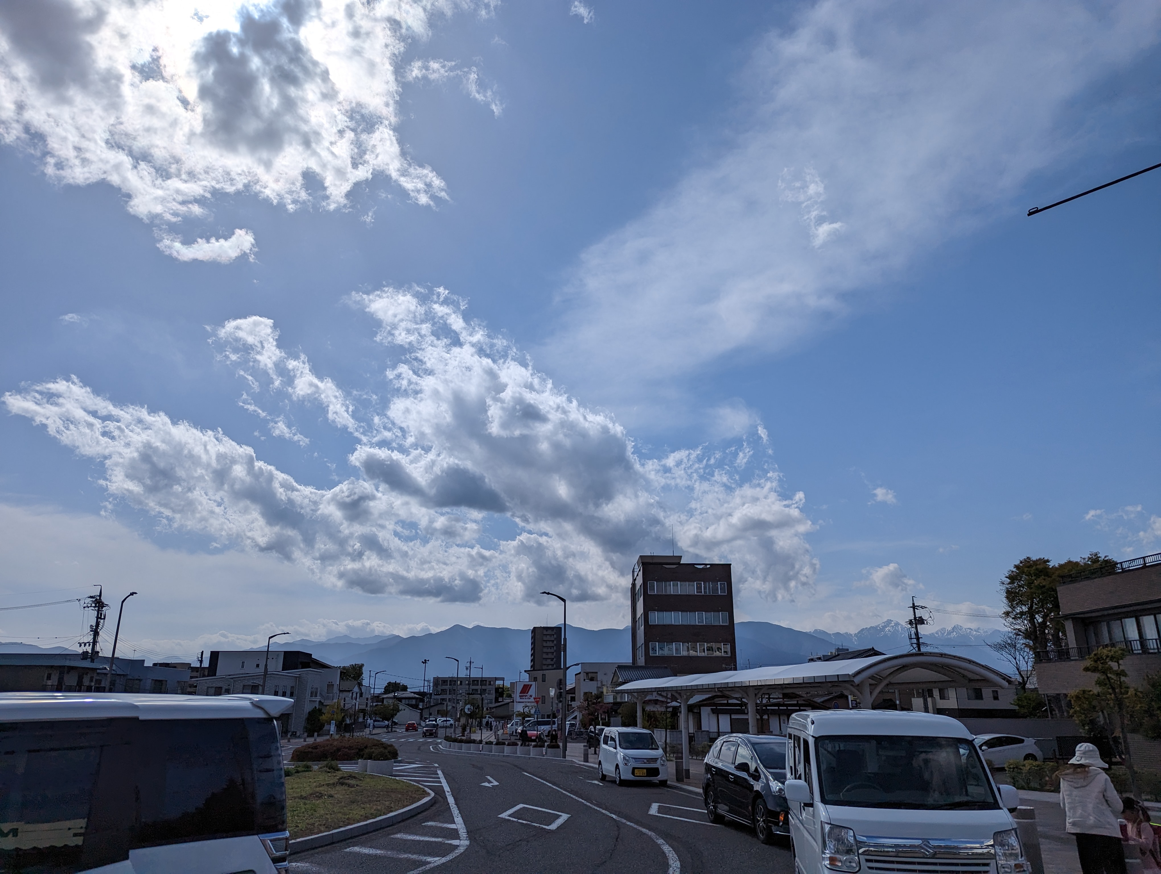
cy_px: 437
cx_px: 580
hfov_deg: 71.5
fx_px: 806
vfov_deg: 56.9
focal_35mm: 24
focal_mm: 6.81
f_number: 1.85
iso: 48
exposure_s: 1/14085
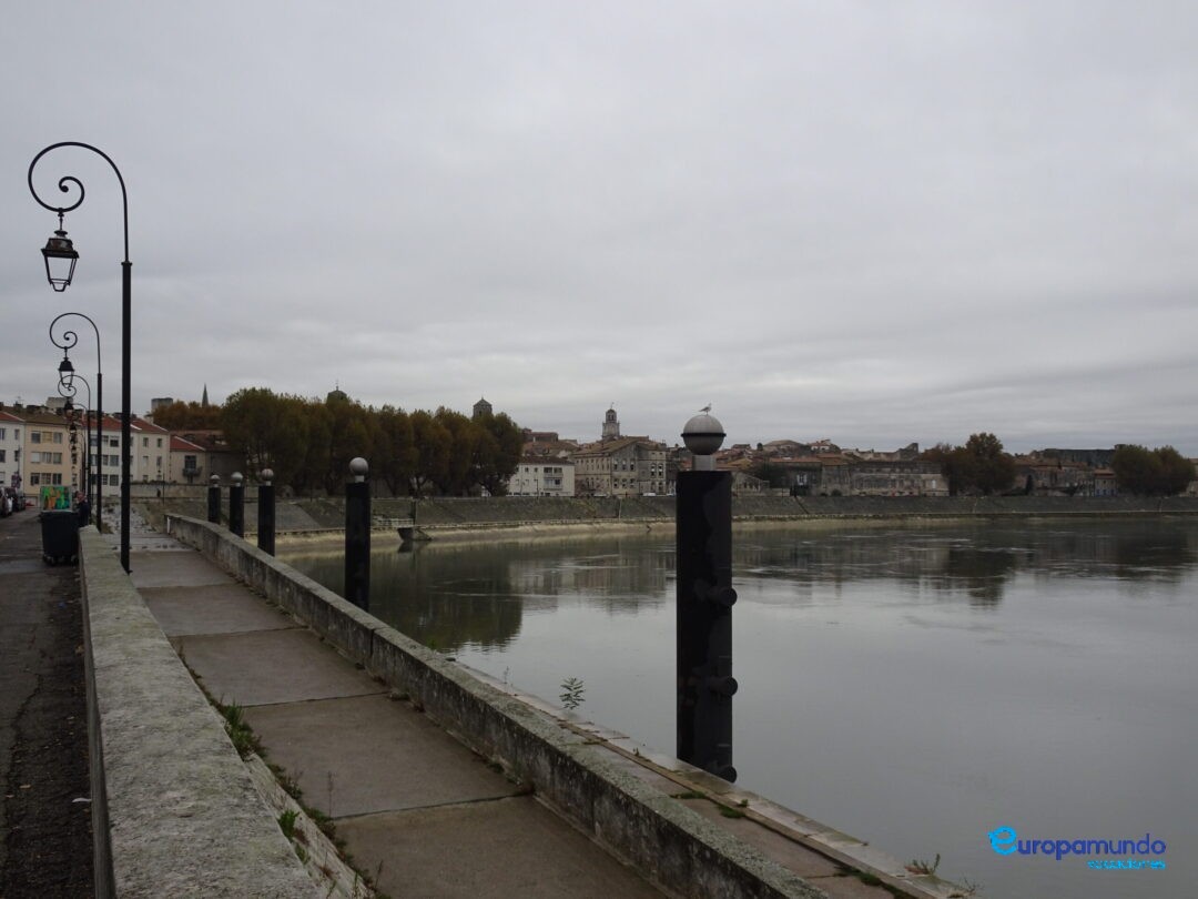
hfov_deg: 50.1
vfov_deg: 38.7
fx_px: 1281
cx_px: 599
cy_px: 450
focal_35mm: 37
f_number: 4
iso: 80
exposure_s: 1/500
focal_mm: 6.37
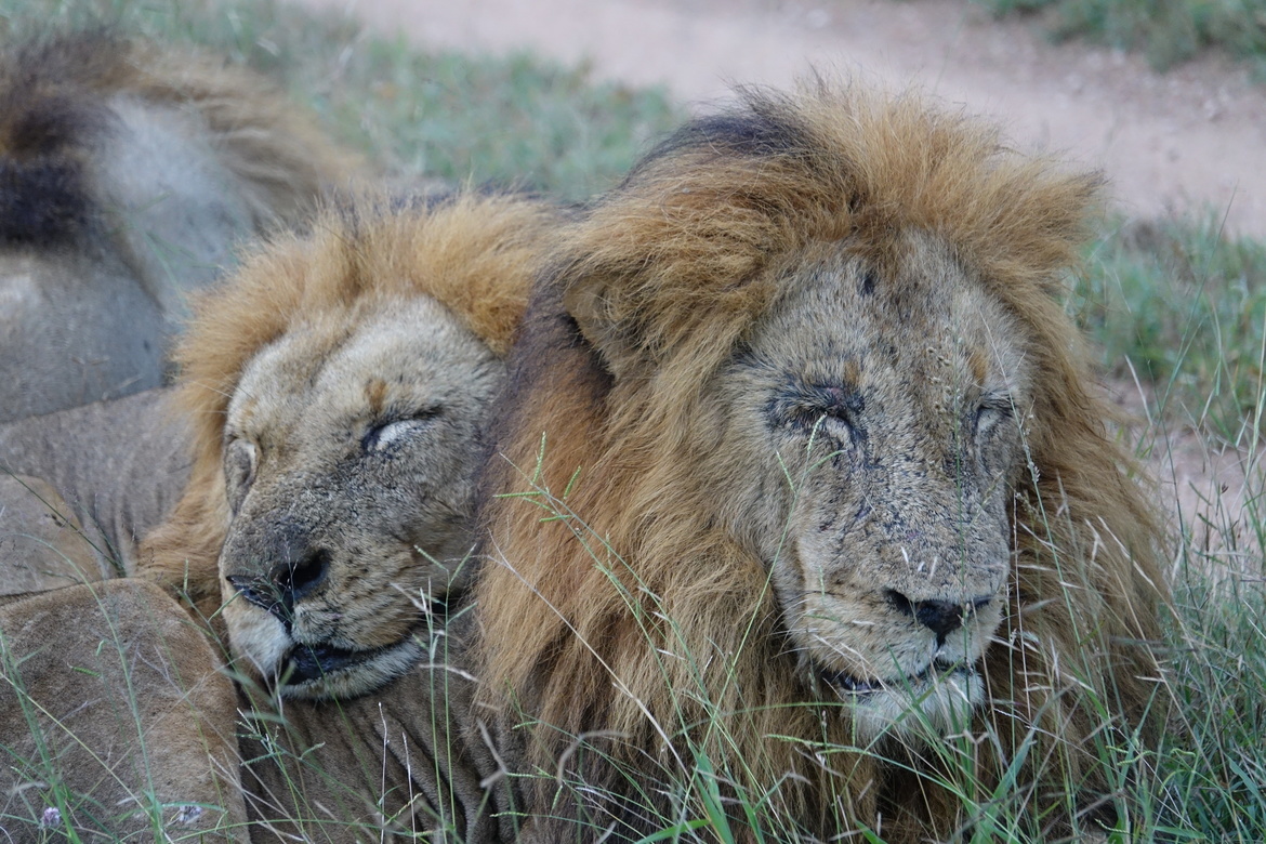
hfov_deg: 5.2
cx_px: 633
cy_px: 422
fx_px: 14066
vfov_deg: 3.4
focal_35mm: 400
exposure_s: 1/50
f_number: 4
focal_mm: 146.76
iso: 800
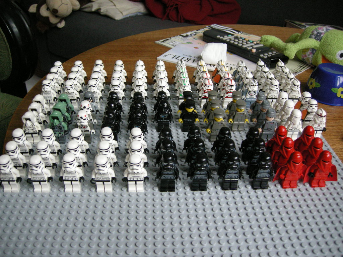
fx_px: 357
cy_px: 128
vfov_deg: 39.7
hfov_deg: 51.4
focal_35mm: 36
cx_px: 172
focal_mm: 7.5
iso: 272
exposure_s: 1/57.4
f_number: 2.7
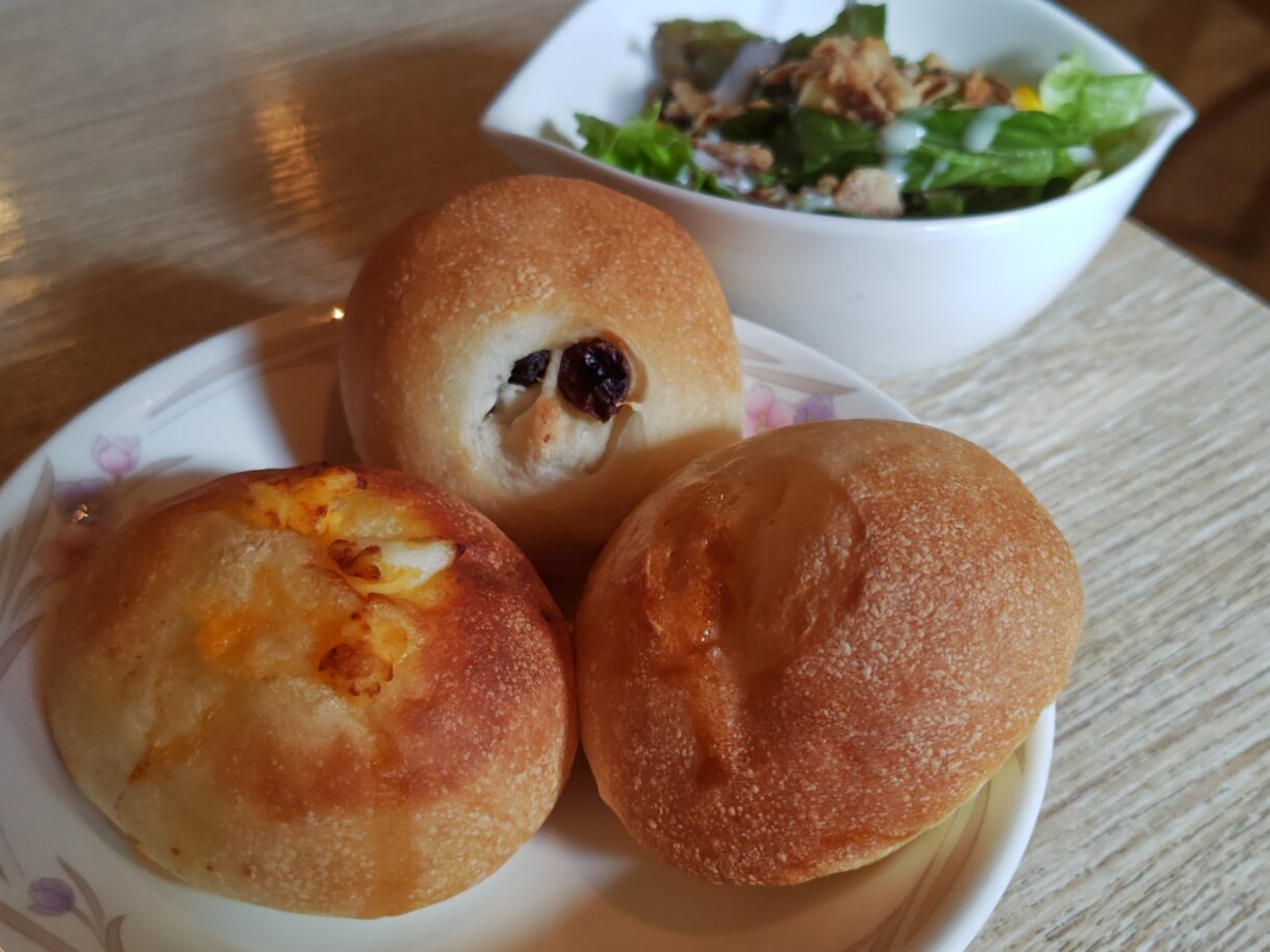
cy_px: 474
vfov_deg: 56.8
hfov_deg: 71.6
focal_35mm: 24
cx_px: 647
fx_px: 880
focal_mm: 5.56
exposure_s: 1/100
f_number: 1.9
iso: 166
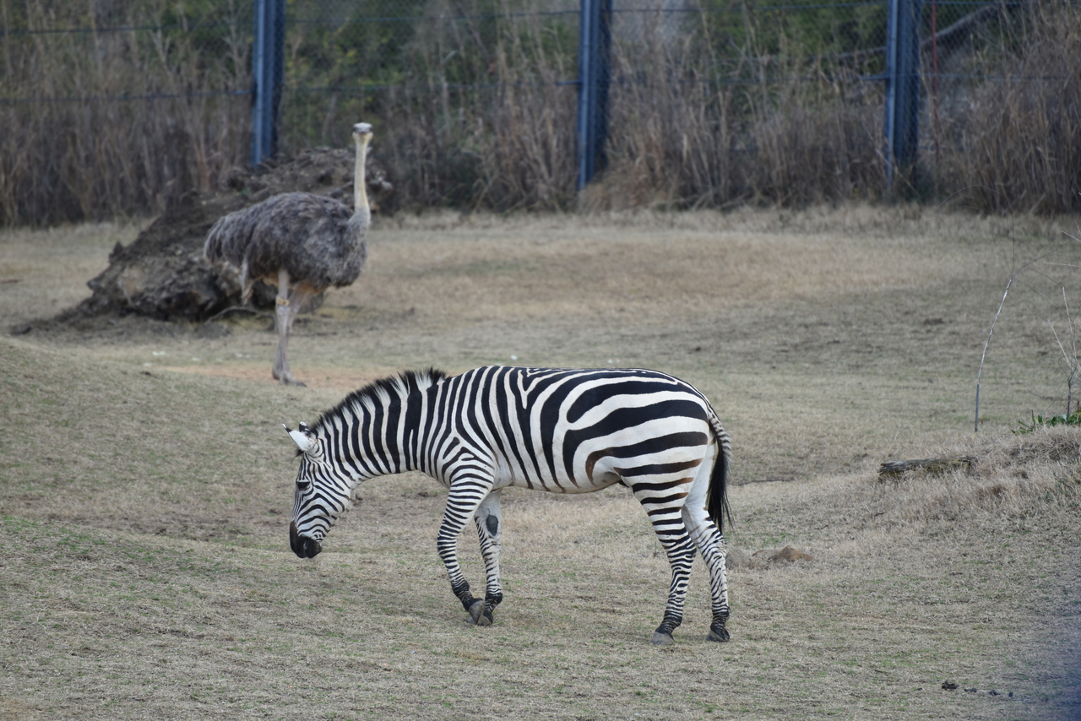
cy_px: 360
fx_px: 9010
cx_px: 540
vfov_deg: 4.6
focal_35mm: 300
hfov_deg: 6.9
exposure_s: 1/640
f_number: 5.6
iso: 400
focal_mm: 300
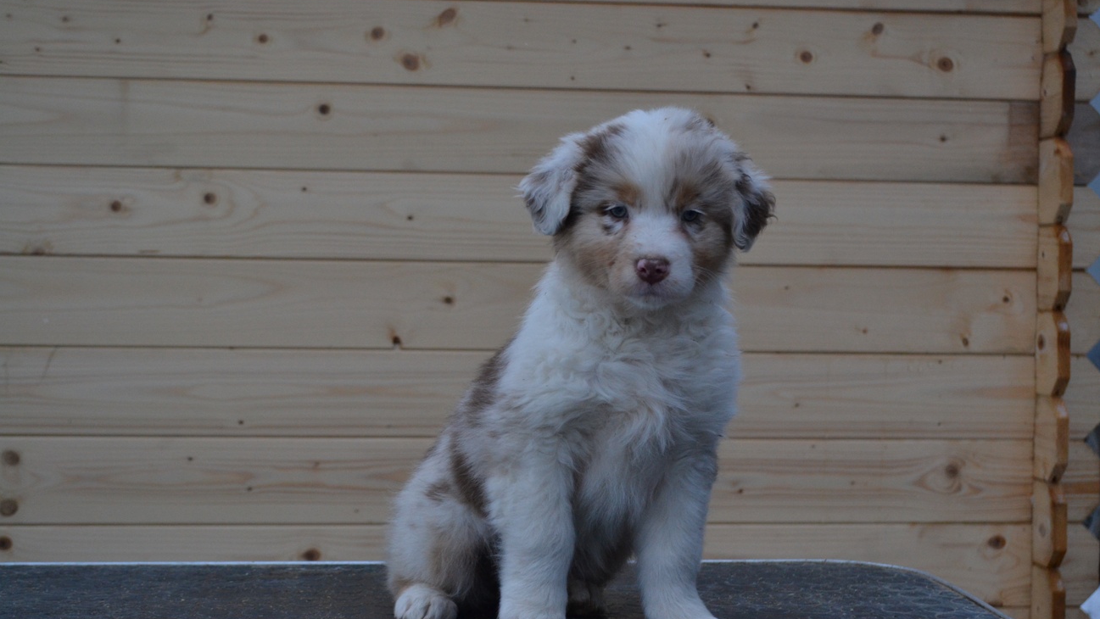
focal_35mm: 63
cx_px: 550
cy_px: 304
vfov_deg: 19.1
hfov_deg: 33.3
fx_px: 1838
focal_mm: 40
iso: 1100
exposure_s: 1/500
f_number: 5.3
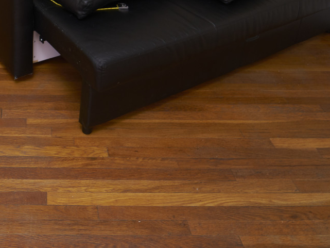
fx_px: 410
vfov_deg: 29.0
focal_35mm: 43
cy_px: -50
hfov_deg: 41.0
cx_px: 43
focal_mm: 14
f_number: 7.1
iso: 250
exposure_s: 1/30
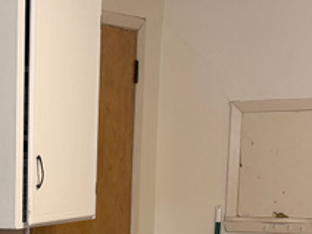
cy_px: 318
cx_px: -59
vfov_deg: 12.3
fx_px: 1046
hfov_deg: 16.3
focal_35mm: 116
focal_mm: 6.76
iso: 125
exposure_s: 1/60
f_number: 1.78
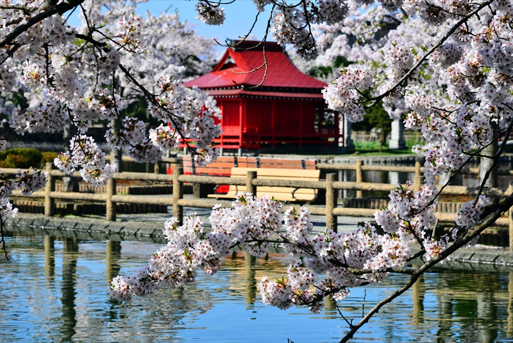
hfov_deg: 17.1
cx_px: 256
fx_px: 1711
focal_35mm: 120
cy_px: 172
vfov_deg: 11.4
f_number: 11
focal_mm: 120
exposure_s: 1/500
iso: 400
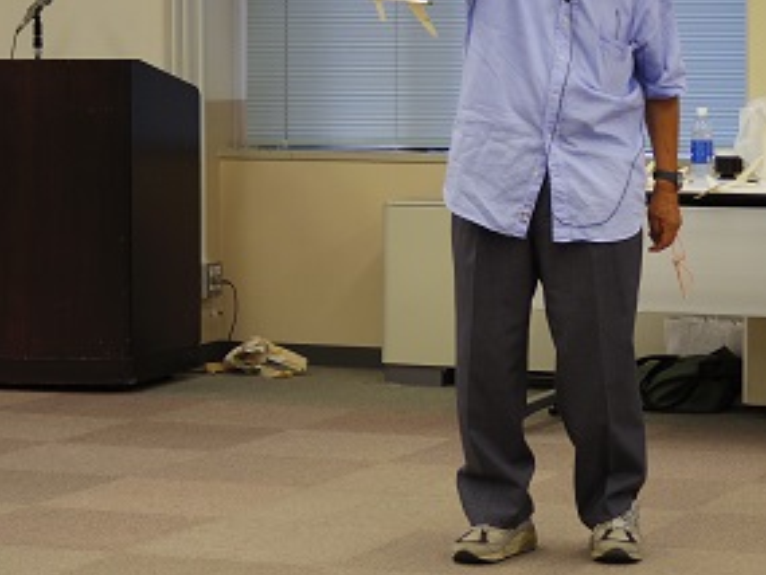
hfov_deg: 15.2
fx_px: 2856
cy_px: 183
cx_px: 527
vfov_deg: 11.5
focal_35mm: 129
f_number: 2.8
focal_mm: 19.9
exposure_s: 1/125
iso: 320
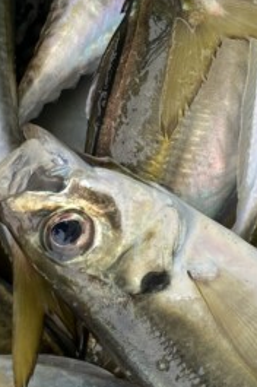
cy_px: 193
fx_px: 1181
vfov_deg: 18.6
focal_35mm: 110
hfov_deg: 12.4
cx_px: 213
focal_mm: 3.99
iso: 20
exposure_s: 1/209
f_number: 1.8
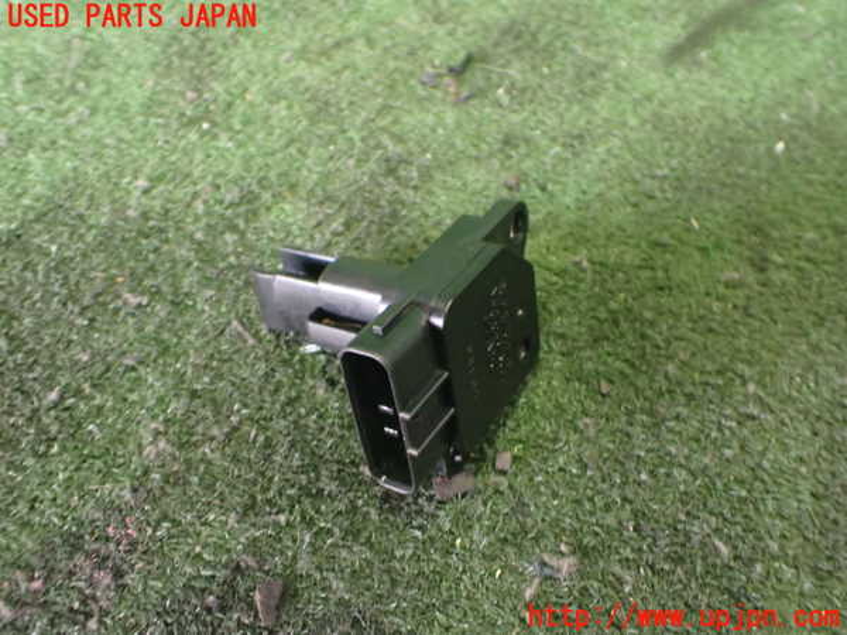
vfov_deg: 46.8
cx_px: 424
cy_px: 318
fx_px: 734
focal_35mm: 30
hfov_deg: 60.0
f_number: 2.3
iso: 800
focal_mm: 5.4
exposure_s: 1/30
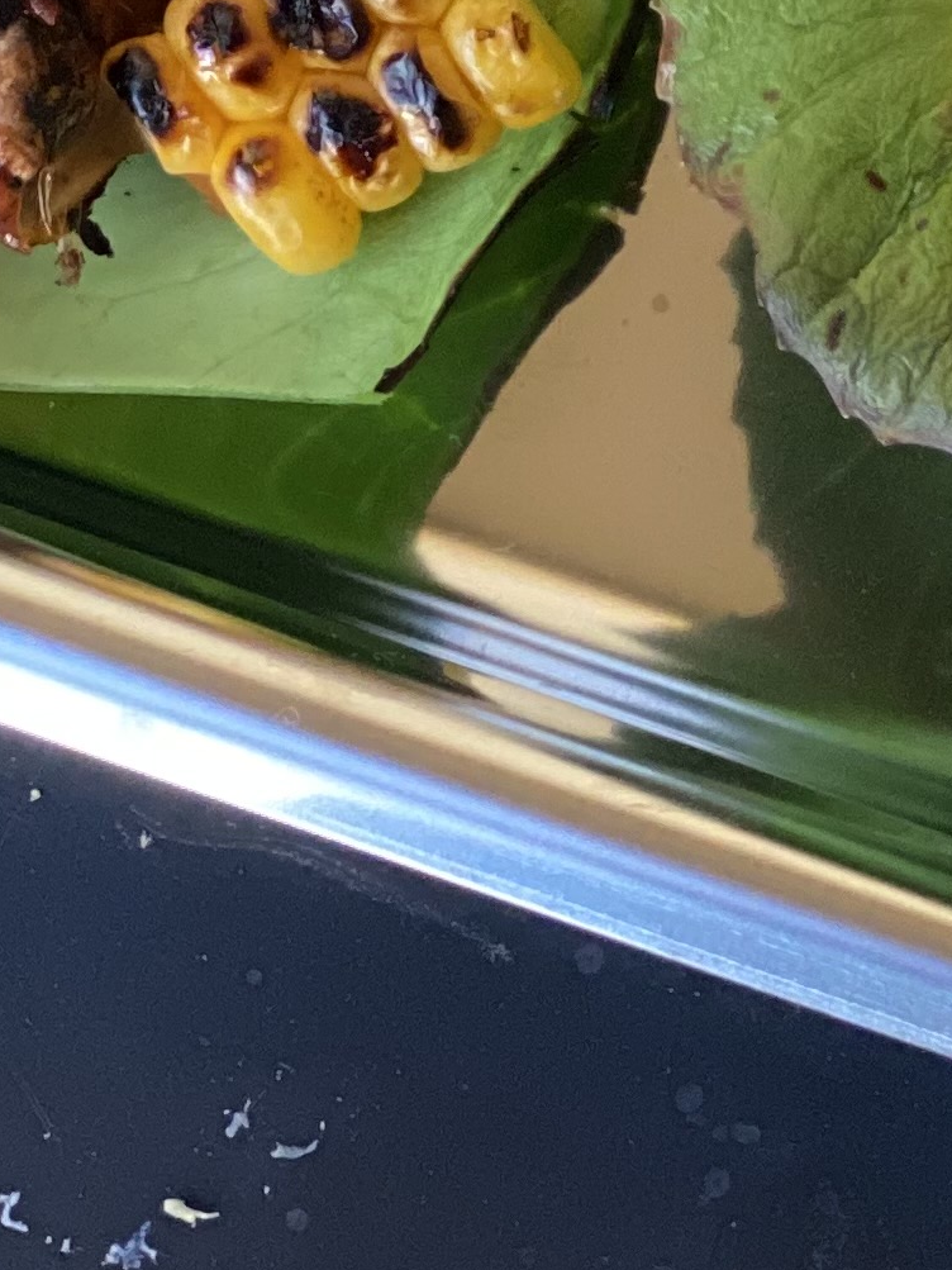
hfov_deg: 7.0
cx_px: 1199
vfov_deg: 9.1
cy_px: -932
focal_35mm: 209
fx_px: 7665
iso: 250
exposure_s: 1/102
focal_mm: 6
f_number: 2
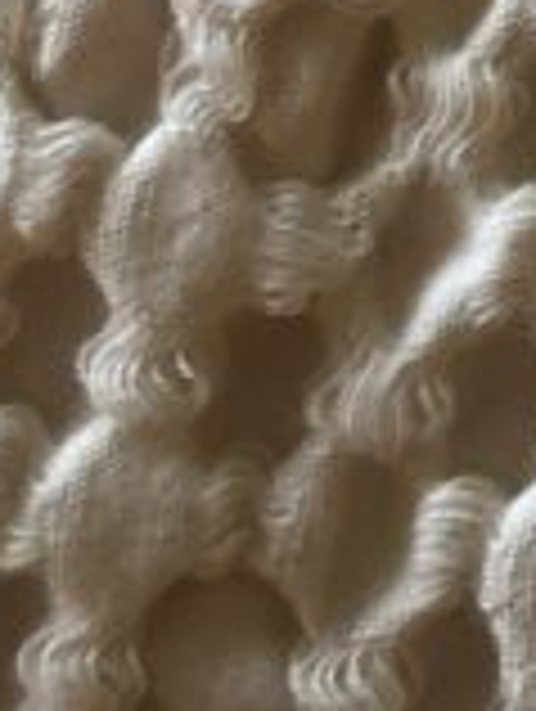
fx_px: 3727
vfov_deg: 10.2
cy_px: -639
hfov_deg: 7.7
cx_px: 1239
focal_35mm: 181
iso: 50
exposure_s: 1/15
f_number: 1.8
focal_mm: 3.99
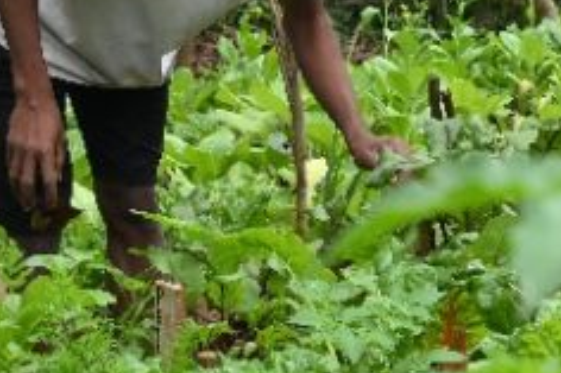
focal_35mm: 143
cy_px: 129
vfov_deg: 9.6
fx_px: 2227
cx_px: 732
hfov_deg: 13.8
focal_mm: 44
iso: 1000
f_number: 10
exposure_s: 1/400
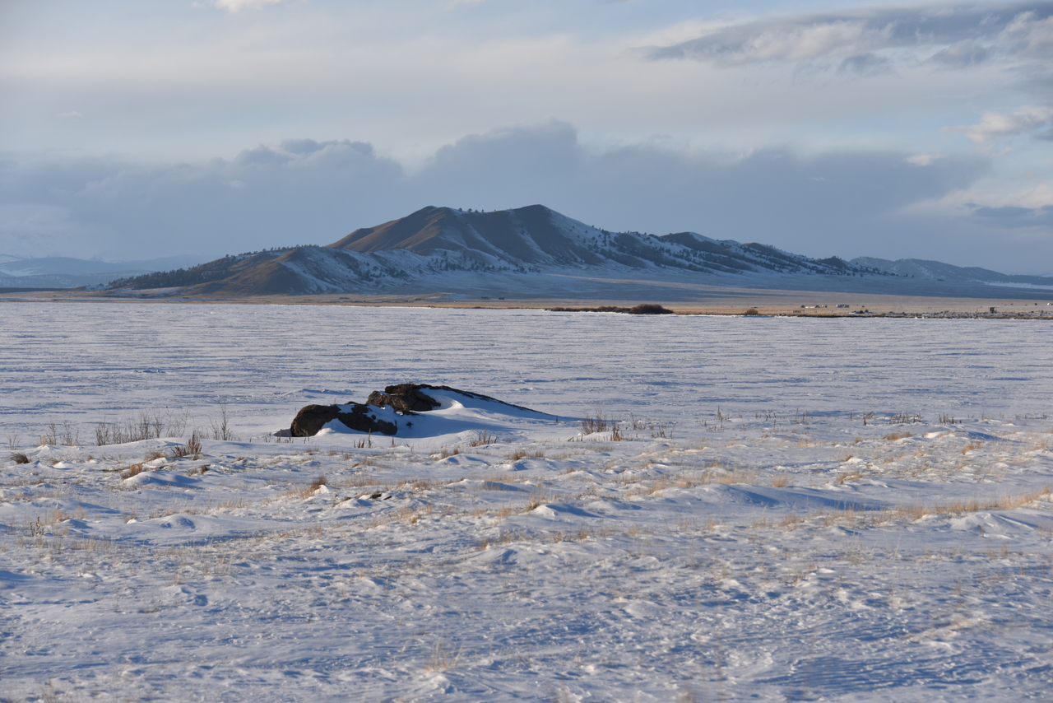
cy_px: 352
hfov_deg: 17.6
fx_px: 3394
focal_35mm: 116
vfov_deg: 11.8
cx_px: 526
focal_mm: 116
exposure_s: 1/320
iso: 100
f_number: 9
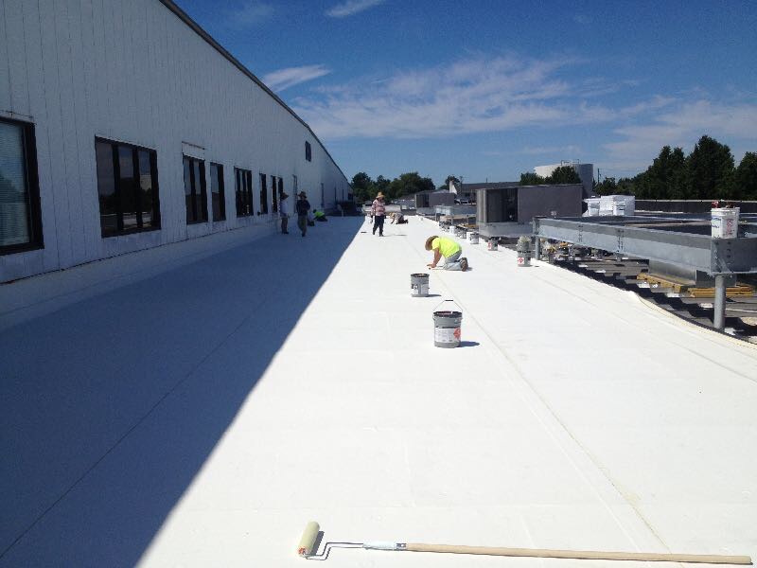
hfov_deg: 52.6
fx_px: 765
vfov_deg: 40.7
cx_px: 378
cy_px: 284
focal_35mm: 35
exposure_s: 1/3953
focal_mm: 4.28
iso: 50
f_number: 2.4
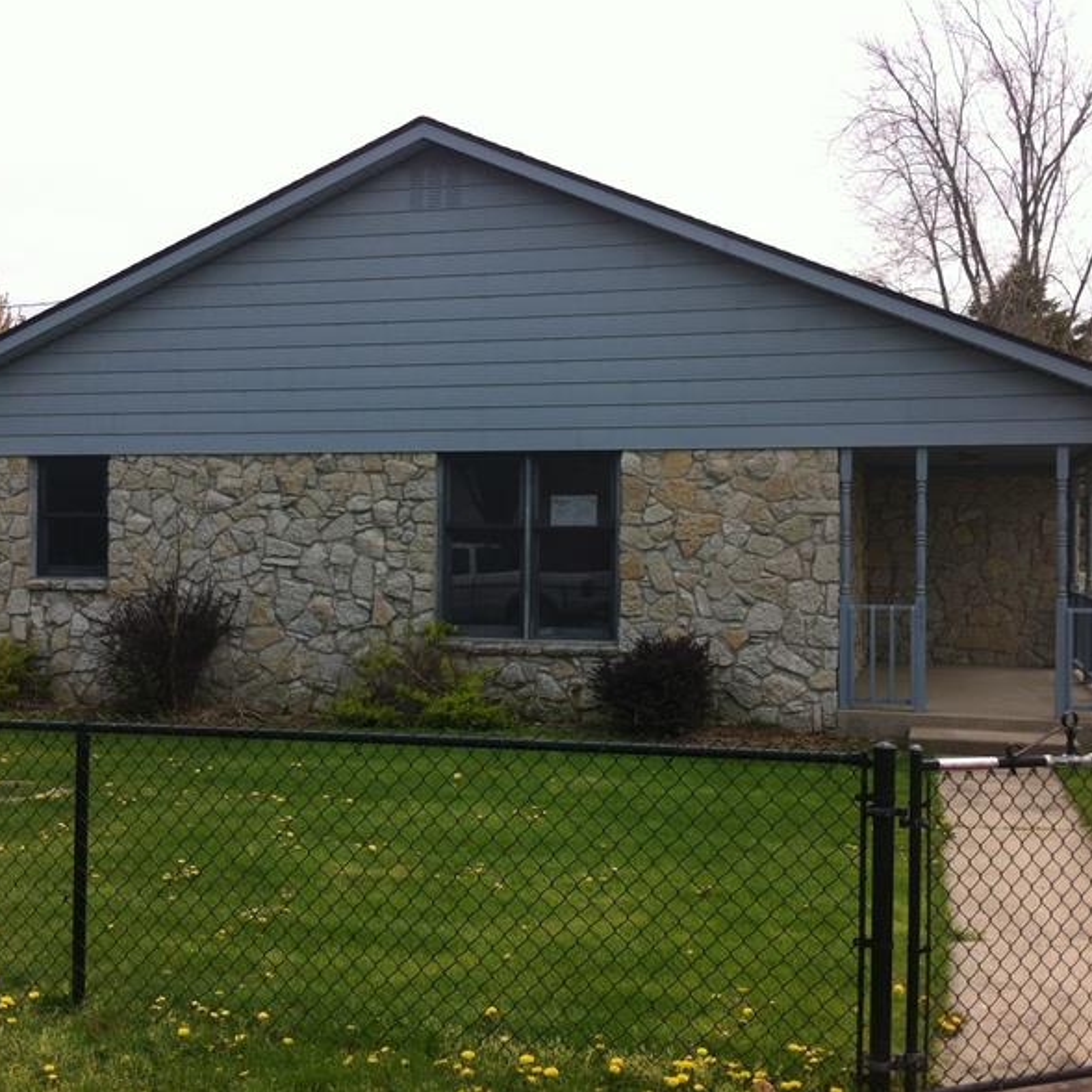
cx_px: 543
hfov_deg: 40.0
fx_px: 1499
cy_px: 540
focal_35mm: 42
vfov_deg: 40.0
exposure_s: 1/1117
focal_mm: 3.85
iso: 80
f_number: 2.8
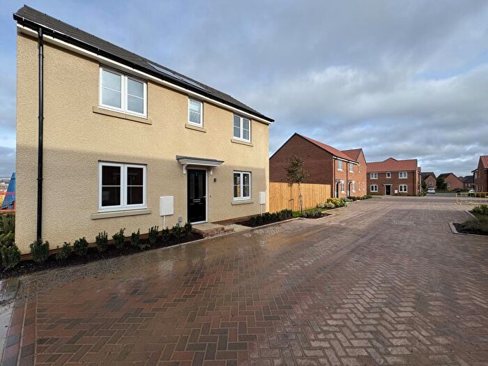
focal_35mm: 14
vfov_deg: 85.7
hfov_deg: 102.1
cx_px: 244
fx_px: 197
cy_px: 183
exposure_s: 1/1277
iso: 50
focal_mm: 2.22
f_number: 2.2
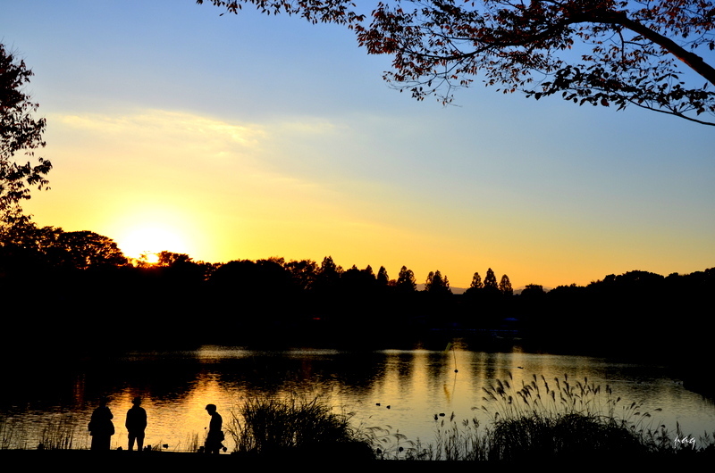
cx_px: 358
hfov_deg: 43.7
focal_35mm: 45
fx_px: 892
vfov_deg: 29.7
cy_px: 236
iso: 100
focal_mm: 30
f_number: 9
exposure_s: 1/320
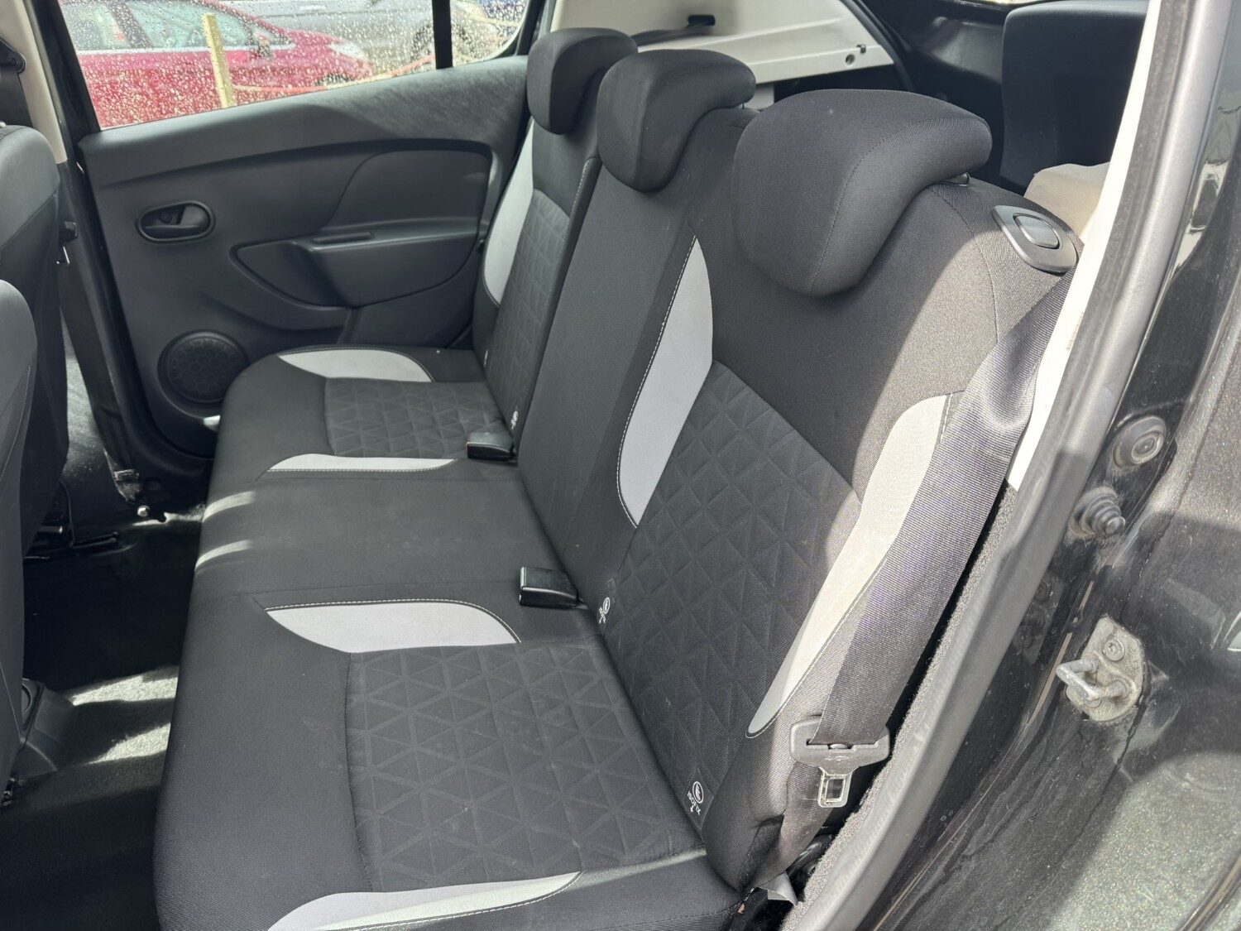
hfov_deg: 71.6
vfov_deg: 56.8
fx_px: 860
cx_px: 620
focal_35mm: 24
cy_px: 466
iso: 64
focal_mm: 6.76
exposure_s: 1/173
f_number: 1.78
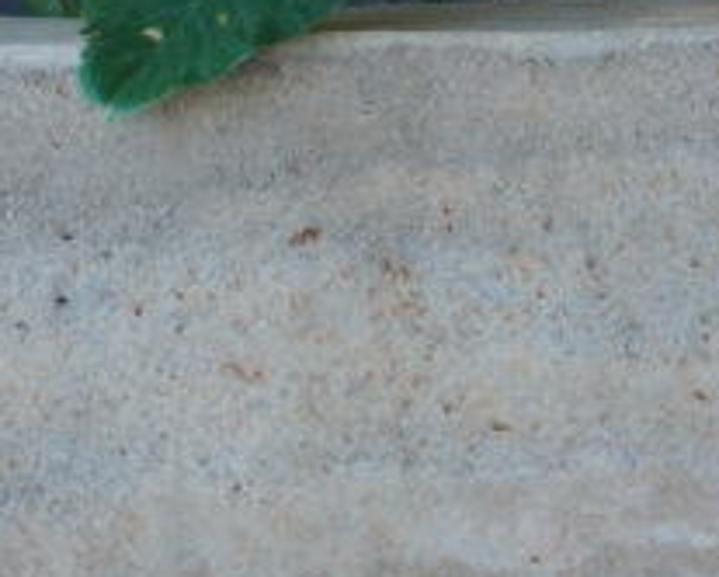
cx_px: 1549
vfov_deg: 4.4
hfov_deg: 5.4
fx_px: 7412
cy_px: -361
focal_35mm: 348
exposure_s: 1/1500
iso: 400
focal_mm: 50
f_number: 2
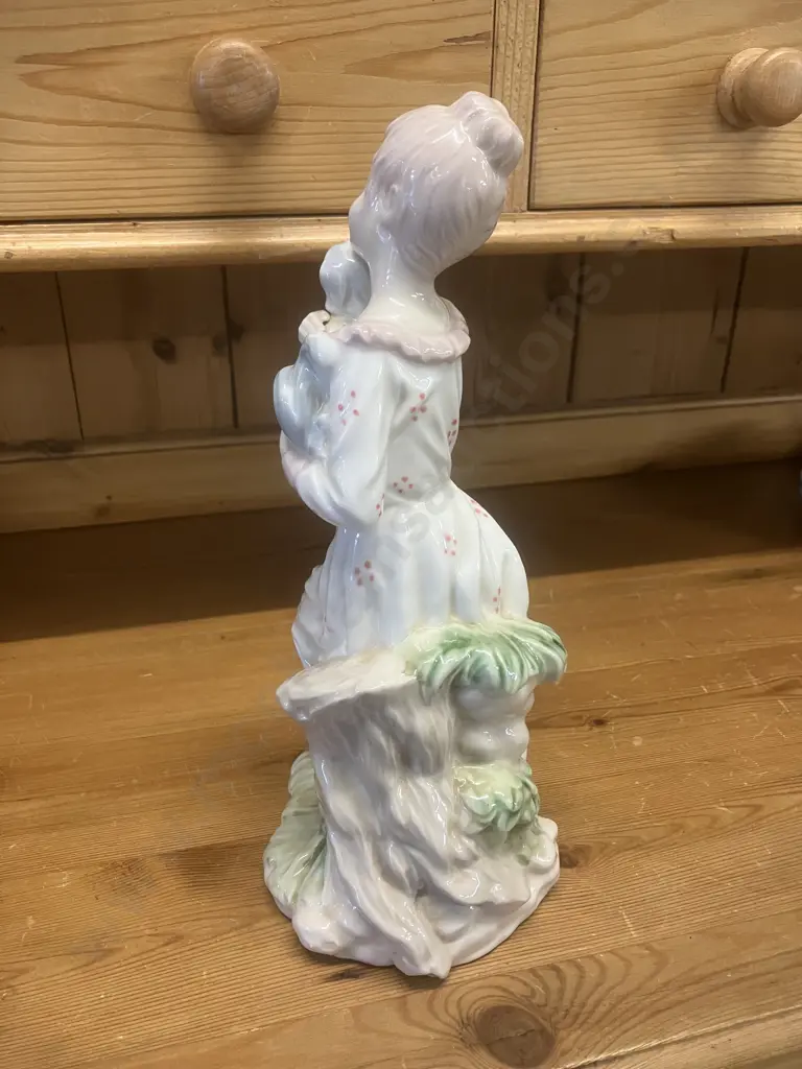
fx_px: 865
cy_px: 534
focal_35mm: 28
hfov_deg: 49.7
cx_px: 401
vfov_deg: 63.4
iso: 200
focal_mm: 3.99
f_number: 1.8
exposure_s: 1/50
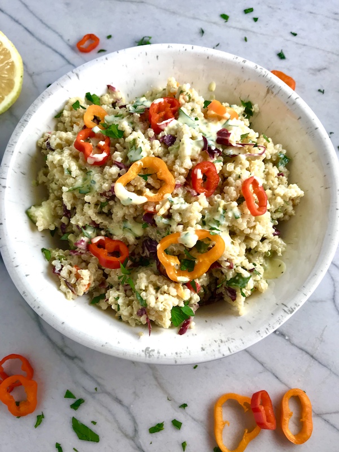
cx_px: 170
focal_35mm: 28
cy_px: 226
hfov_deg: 49.7
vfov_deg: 63.4
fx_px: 366
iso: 25
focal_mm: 3.99
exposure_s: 1/120
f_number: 1.8
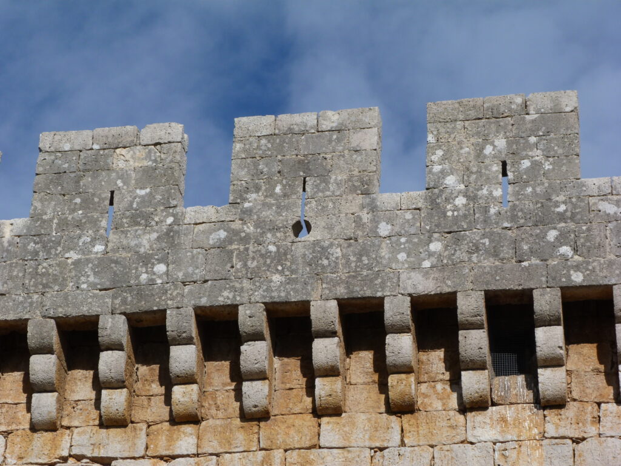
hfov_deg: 17.7
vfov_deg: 13.3
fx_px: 1991
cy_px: 233
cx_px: 310
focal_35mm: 111
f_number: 5.6
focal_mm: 20.1
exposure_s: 1/500
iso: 80
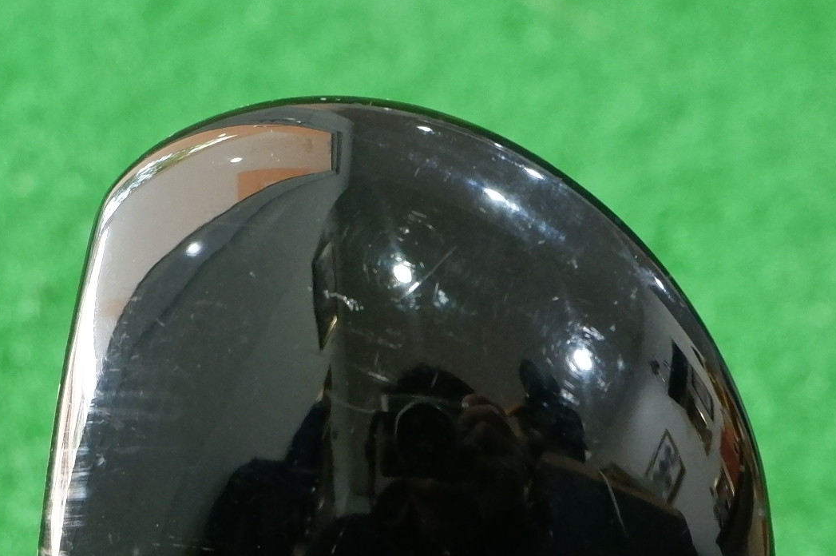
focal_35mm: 135
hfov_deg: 15.2
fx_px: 3132
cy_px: 570
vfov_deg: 10.1
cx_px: 298
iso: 3200
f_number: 4.7
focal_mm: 31.4
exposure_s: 1/25
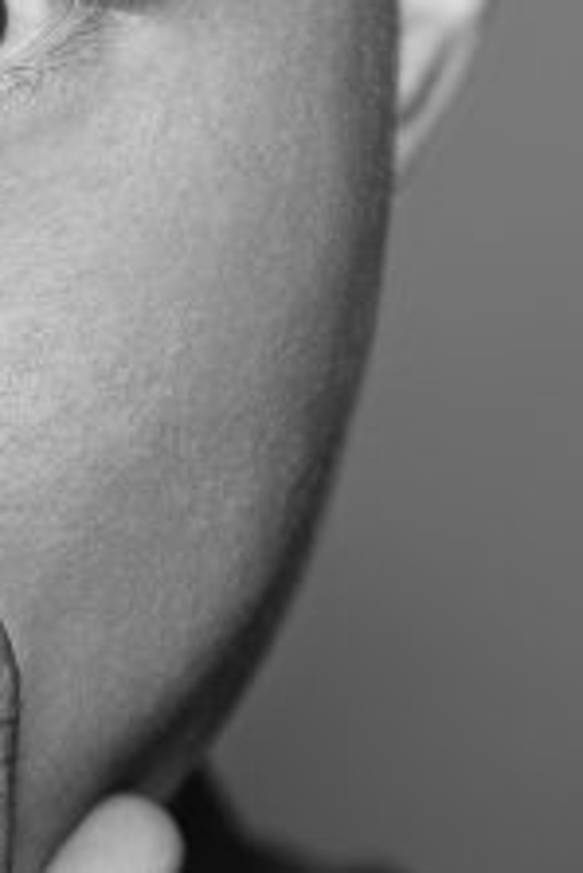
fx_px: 6791
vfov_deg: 7.3
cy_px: 803
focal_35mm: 280
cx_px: -309
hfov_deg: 4.9
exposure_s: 1/125
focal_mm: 52
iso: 100
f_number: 3.2
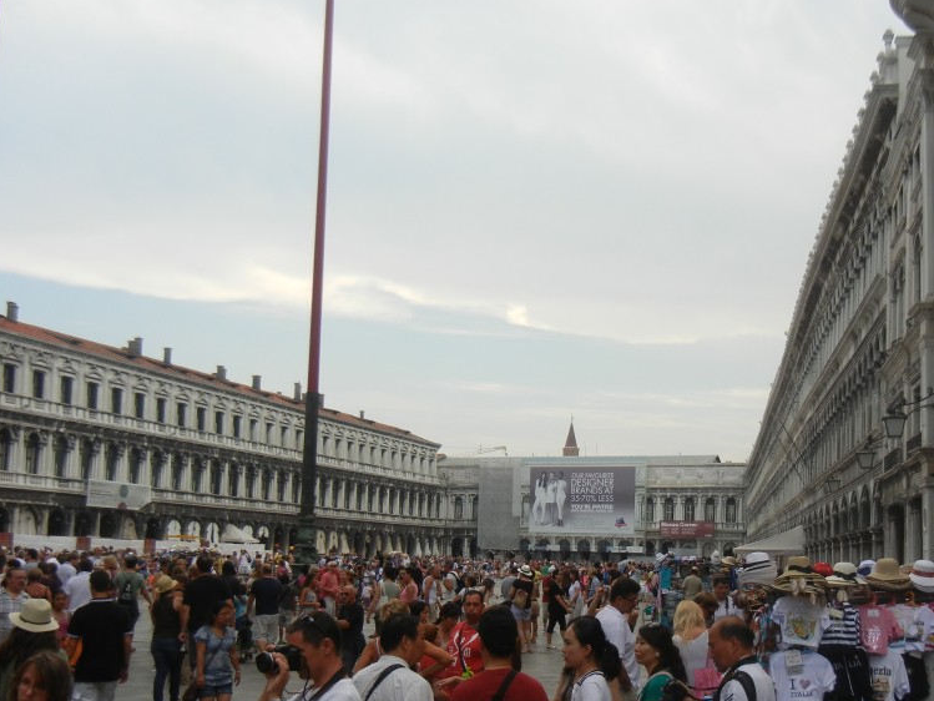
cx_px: 575
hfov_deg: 45.4
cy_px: 473
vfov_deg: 34.8
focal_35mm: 41
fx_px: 1106
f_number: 3.5
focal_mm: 5.4
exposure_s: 1/602
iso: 160
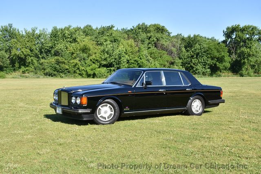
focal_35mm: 48
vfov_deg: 28.1
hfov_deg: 41.1
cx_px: 130
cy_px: 87
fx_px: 348
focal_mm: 32
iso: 250
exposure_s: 1/500
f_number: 8
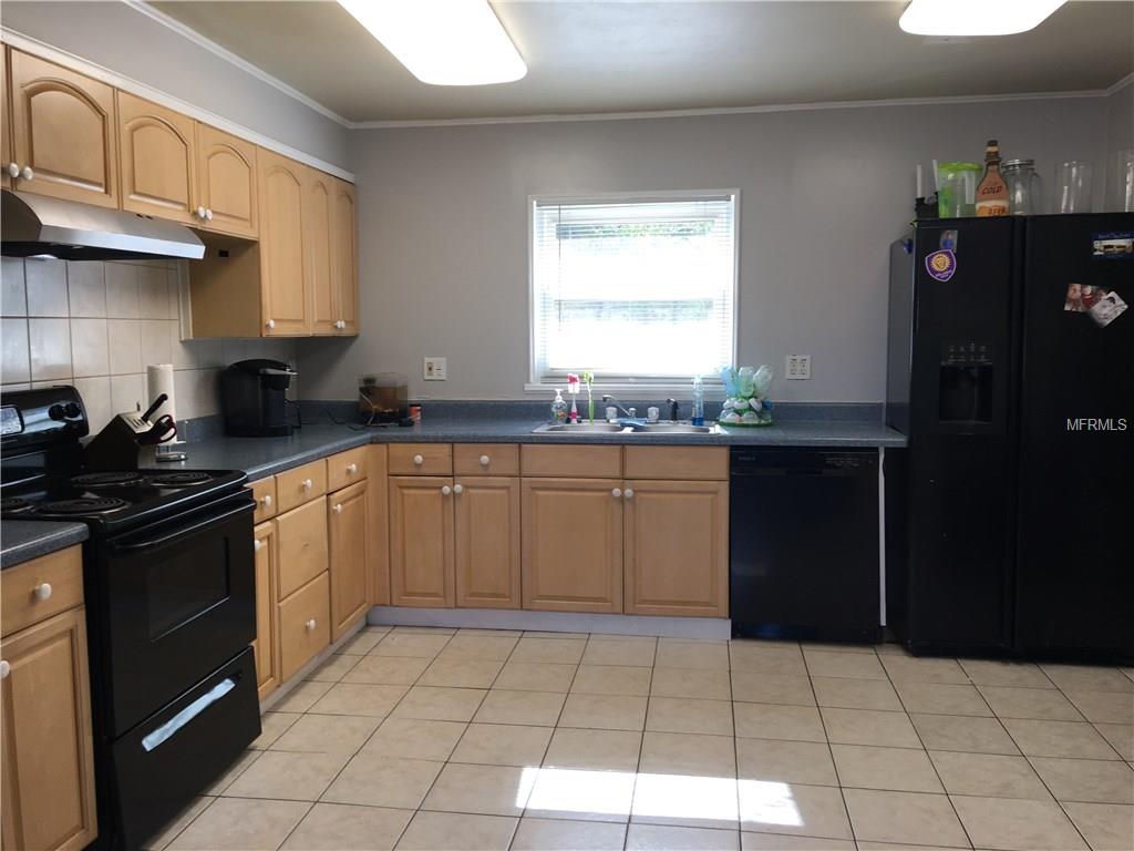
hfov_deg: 61.7
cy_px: 426
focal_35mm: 29
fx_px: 950
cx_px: 567
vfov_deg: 48.2
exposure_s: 1/60
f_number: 2.2
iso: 25
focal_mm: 4.15
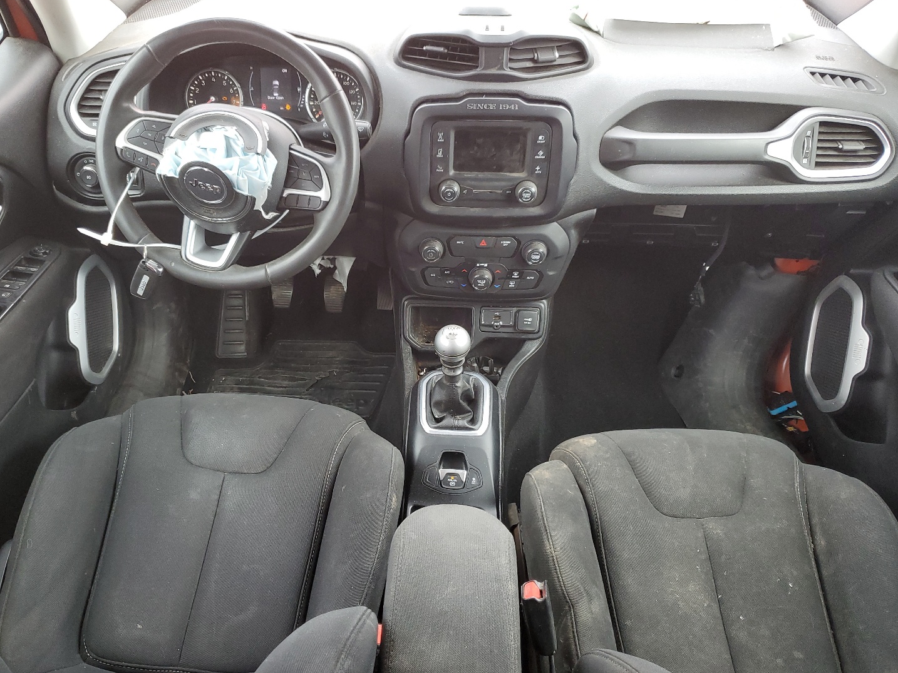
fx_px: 752
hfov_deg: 61.5
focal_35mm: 29
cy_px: 356
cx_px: 406
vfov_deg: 48.2
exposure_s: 1/120
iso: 91
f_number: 1.5
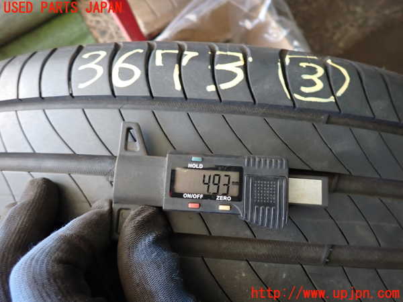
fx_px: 291
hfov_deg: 69.4
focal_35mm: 25
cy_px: 151
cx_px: 202
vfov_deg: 54.9
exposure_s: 1/30
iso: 200
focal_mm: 4.5
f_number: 2
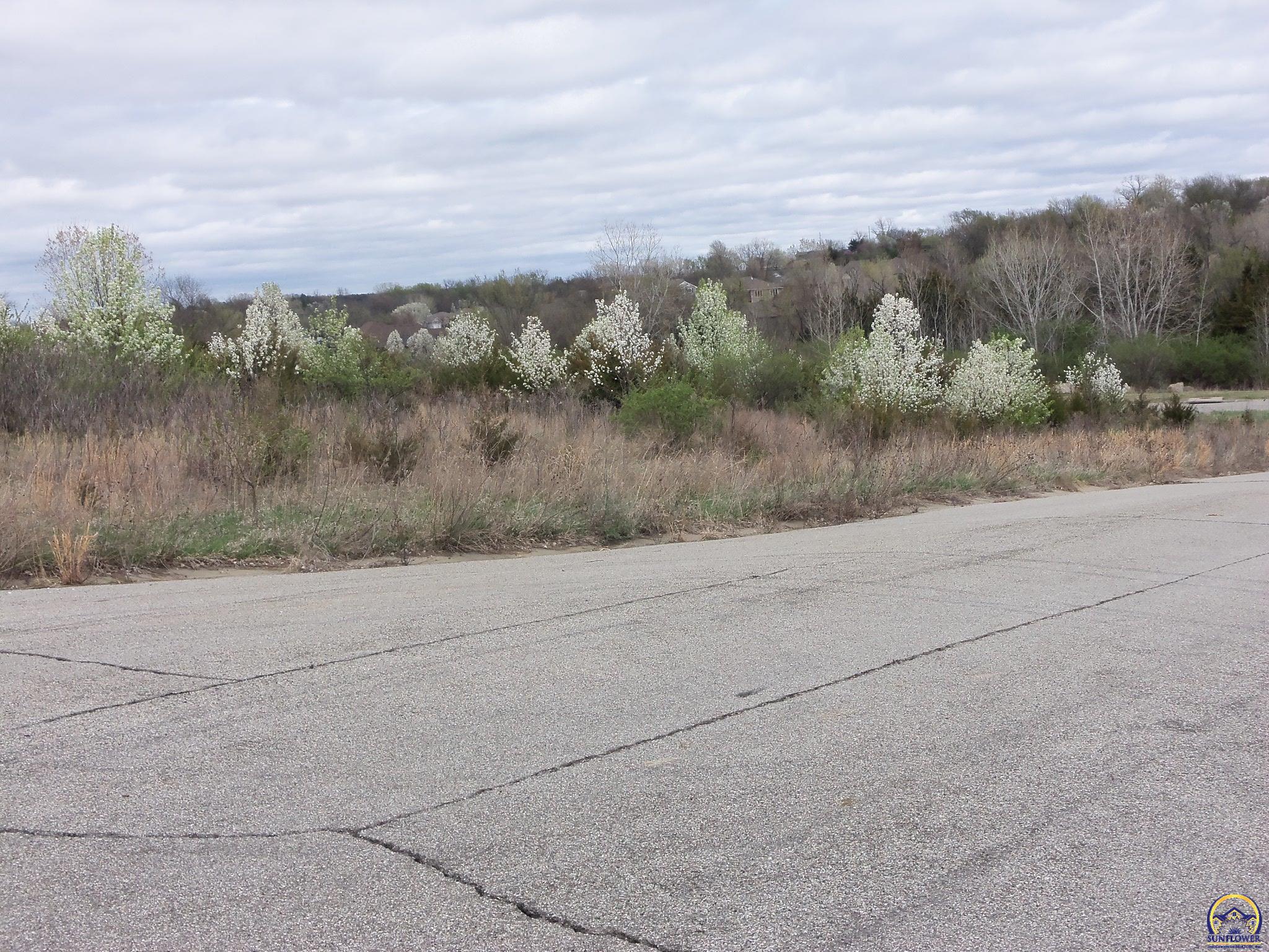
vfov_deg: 30.3
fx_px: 1760
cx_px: 634
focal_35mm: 48
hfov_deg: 39.7
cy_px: 476
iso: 64
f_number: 9.8
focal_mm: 8.7
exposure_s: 1/125
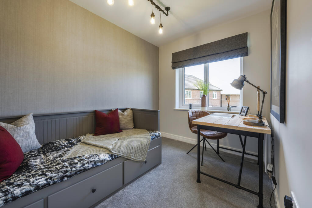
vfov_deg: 81.2
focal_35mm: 14
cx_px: 156
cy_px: 104
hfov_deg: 104.2
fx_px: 121
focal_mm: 14
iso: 64
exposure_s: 1/2
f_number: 16
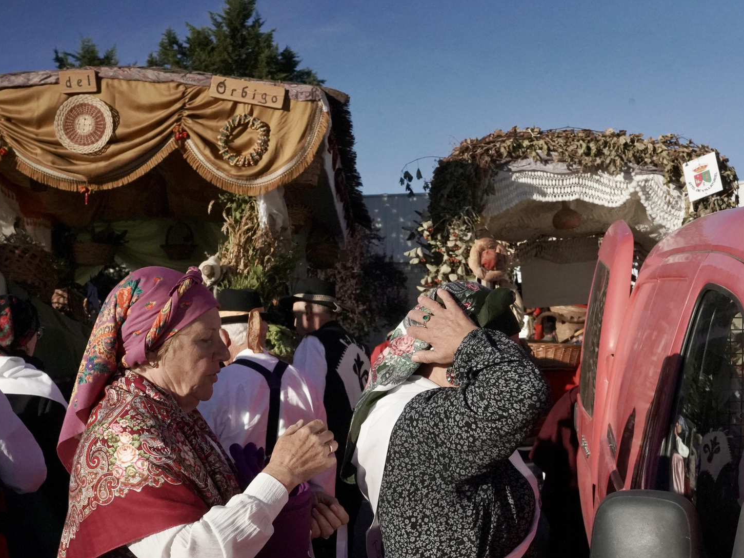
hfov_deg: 33.7
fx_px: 1225
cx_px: 439
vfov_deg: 25.6
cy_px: 341
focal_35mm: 57
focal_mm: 43
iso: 8000
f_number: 13
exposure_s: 1/8000
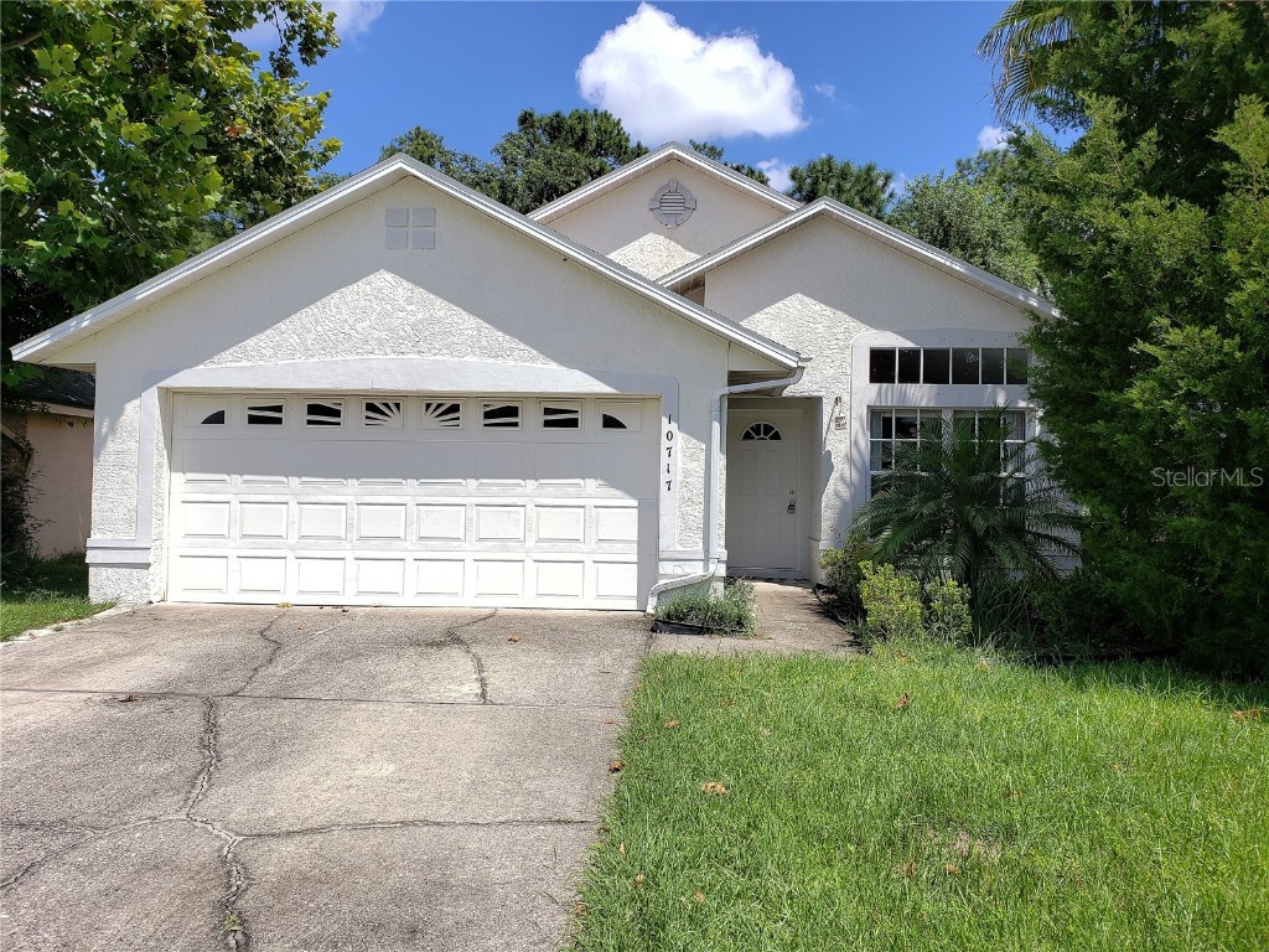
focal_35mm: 26
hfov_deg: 67.3
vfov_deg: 53.1
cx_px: 634
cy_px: 476
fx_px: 953
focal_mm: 4.3
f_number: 2.4
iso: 50
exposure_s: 1/1293
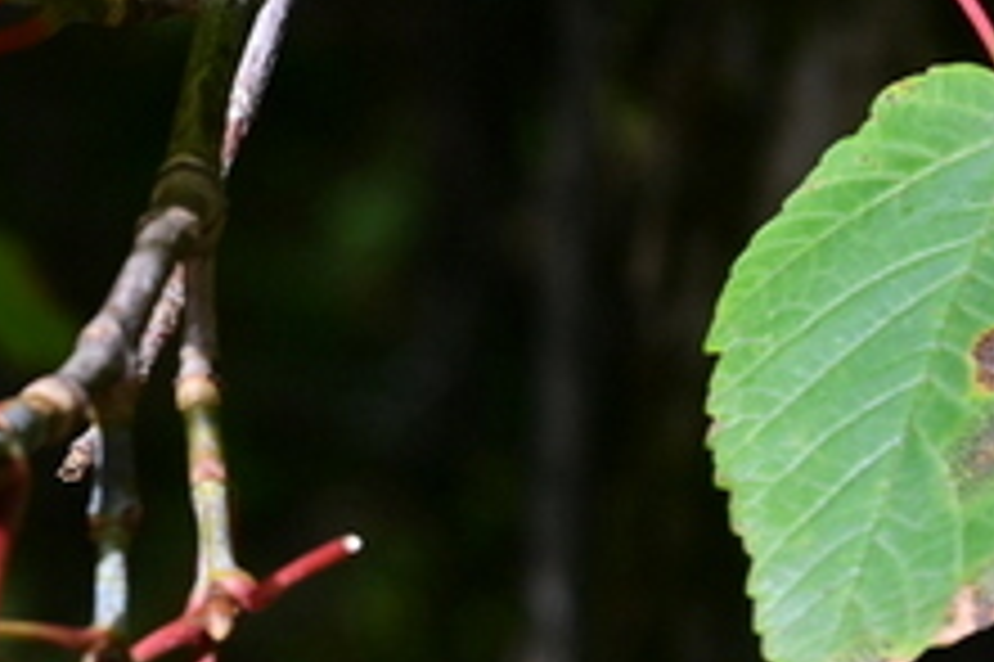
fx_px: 8084
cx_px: -747
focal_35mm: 293
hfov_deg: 6.9
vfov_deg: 4.7
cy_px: 856
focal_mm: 48
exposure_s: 1/125
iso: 100
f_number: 6
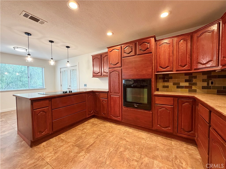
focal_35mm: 14
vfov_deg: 85.7
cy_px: 84
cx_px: 113
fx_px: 91
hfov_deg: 102.1
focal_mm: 2.22
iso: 320
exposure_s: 1/60
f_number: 2.2
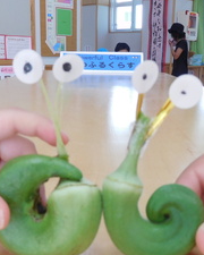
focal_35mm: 52
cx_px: 100
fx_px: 392
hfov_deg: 29.1
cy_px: 161
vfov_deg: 35.8
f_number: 3.4
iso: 125
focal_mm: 4.5
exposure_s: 1/50
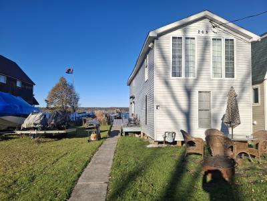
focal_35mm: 25
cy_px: 100
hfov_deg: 69.4
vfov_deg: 54.9
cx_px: 134
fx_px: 193
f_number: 1.8
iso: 32
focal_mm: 4.69
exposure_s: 1/2179
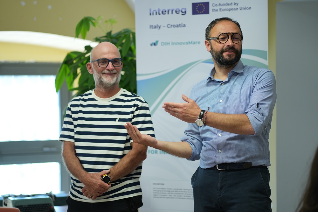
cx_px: 159
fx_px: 751
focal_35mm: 85
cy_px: 106
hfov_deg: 23.9
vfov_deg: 16.1
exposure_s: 1/320
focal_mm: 85
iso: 640
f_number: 1.8
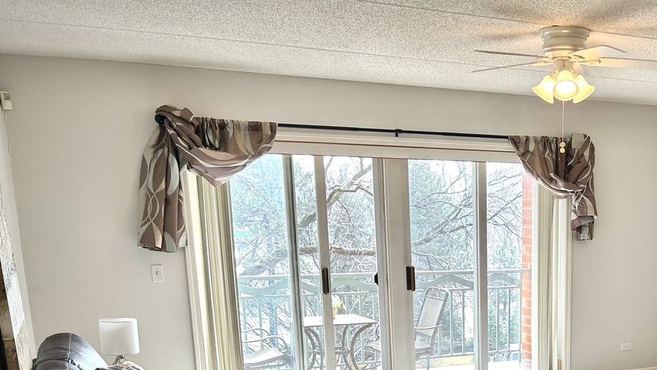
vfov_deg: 24.4
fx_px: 801
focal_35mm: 46
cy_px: 399
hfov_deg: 42.5
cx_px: 530
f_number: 1.5
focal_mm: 5.7
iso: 40
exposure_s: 1/120
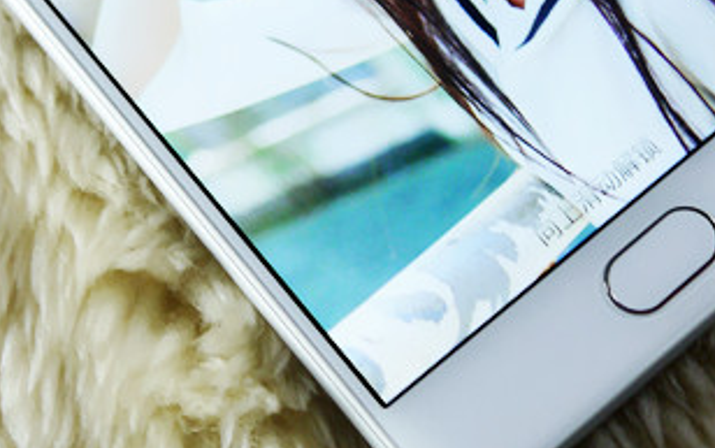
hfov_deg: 18.9
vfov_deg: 11.8
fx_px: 2145
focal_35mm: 110
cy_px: -39
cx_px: 295
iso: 200
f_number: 4.2
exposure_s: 1/60
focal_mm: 20
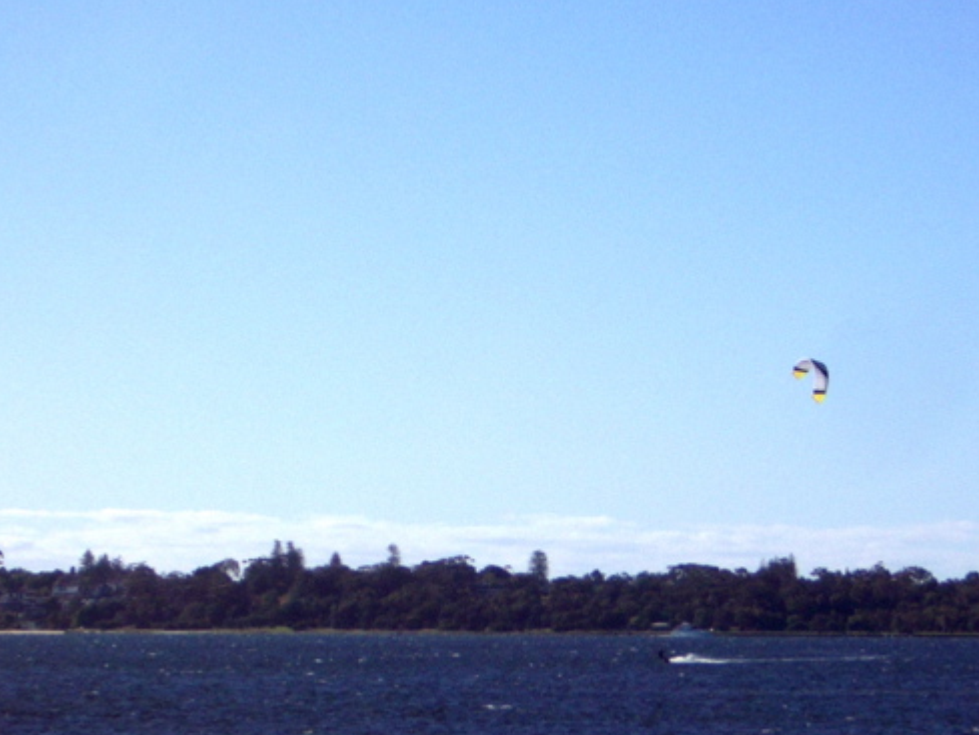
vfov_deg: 8.1
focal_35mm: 183
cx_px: 592
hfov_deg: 10.8
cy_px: 394
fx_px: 5177
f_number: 7.7
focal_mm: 17.4
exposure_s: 1/500
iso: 50
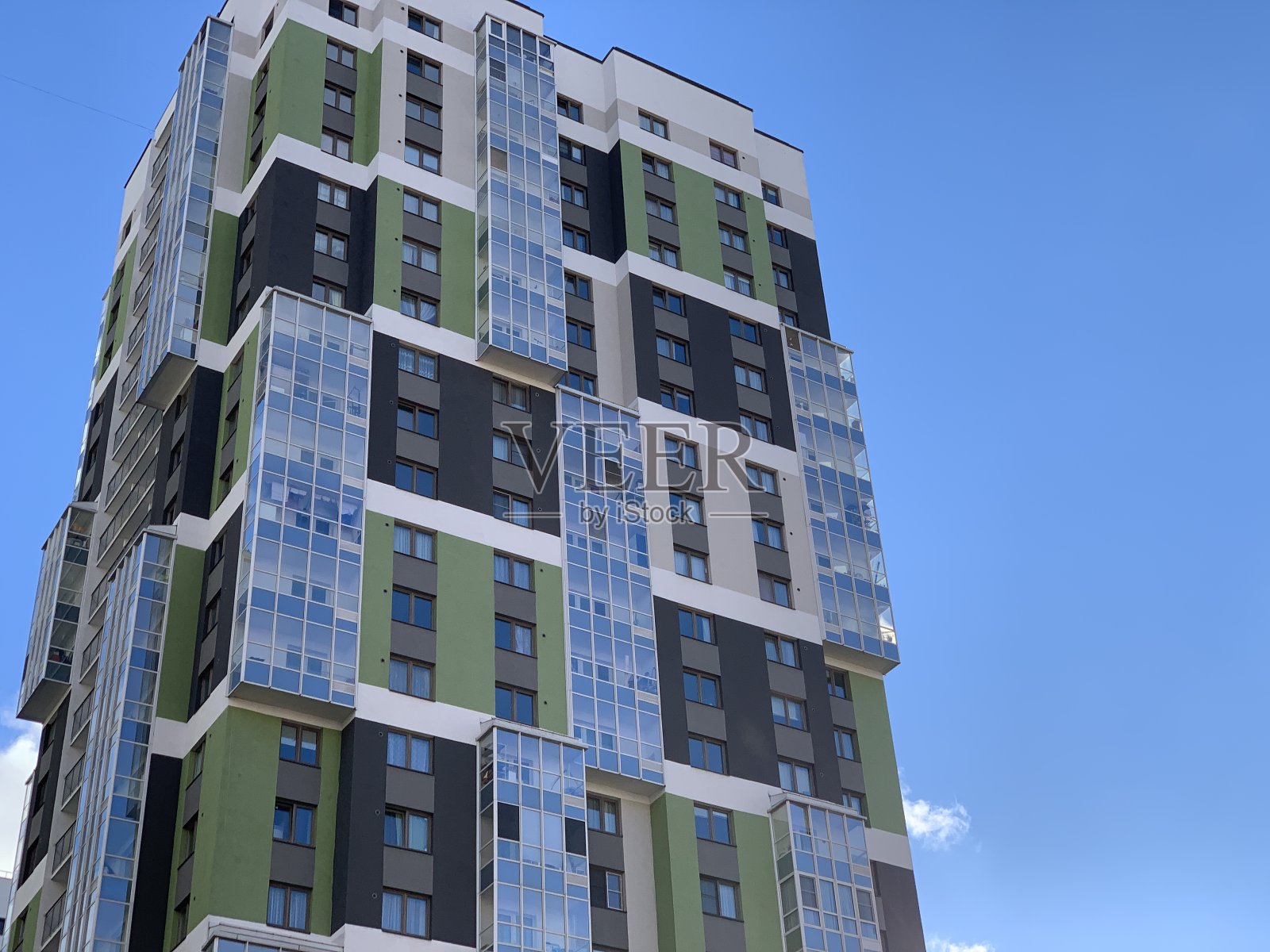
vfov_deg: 28.0
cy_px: 476
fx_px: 1908
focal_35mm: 52
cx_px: 635
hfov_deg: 36.8
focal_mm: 6
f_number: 2.4
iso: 16
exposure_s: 1/585
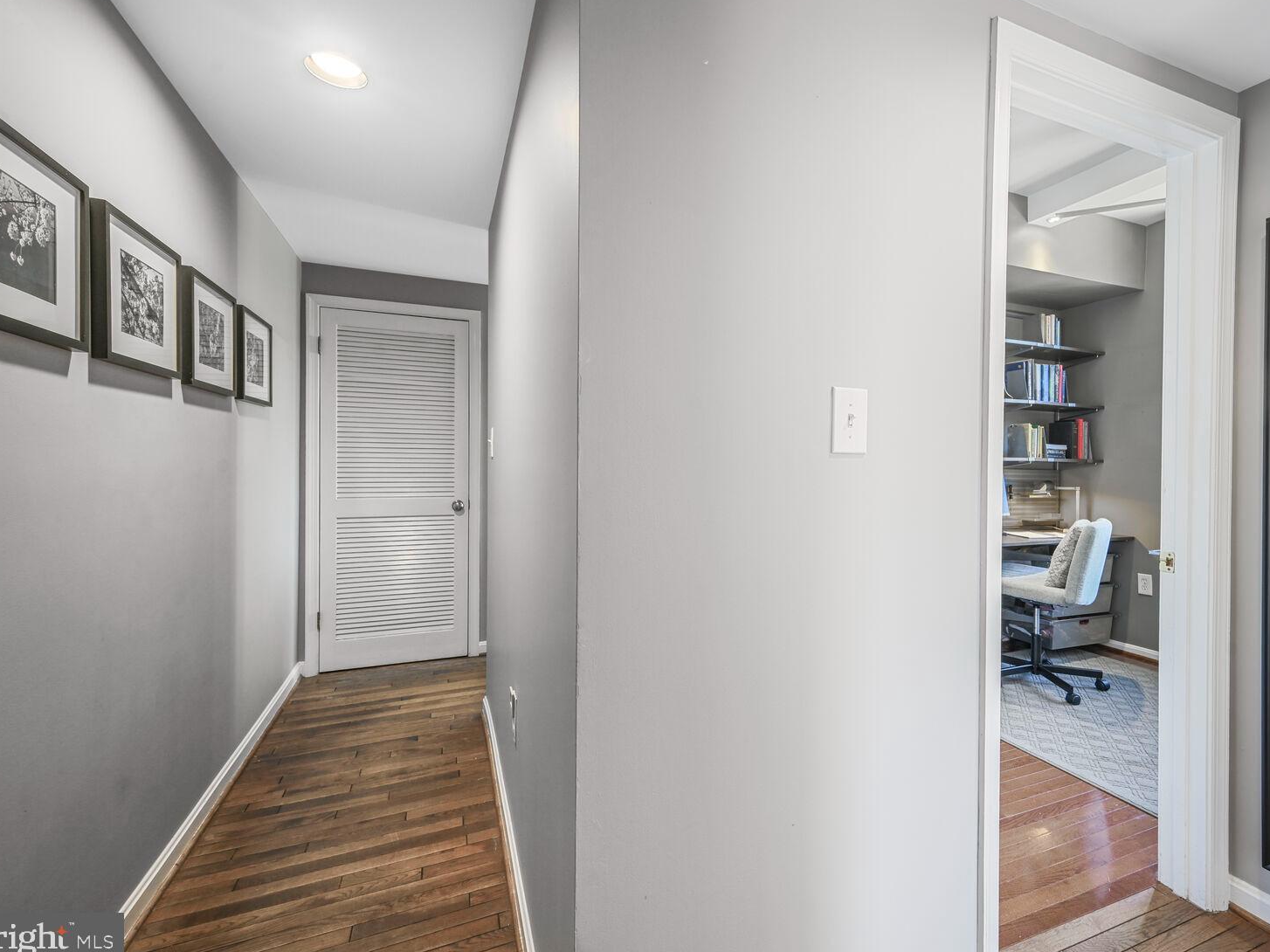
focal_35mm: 16
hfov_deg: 94.0
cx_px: 715
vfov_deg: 78.1
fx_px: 587
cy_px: 463
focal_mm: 14
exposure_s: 1/2.5
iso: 200
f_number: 9
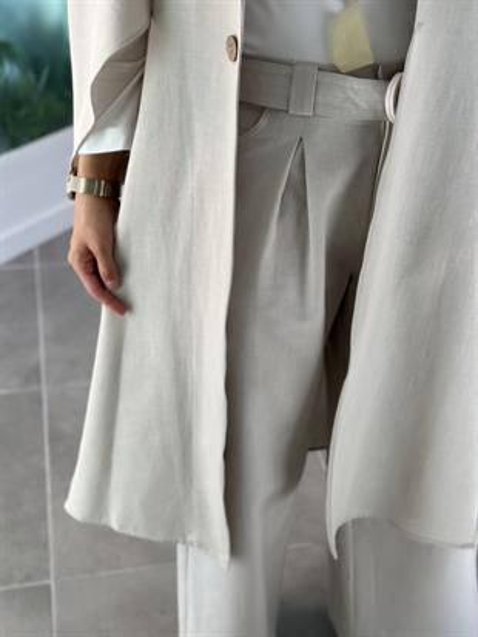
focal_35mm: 48
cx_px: 239
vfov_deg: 39.6
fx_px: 883
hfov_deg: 30.3
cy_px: 318
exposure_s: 1/341
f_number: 1.78
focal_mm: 6.86
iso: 80
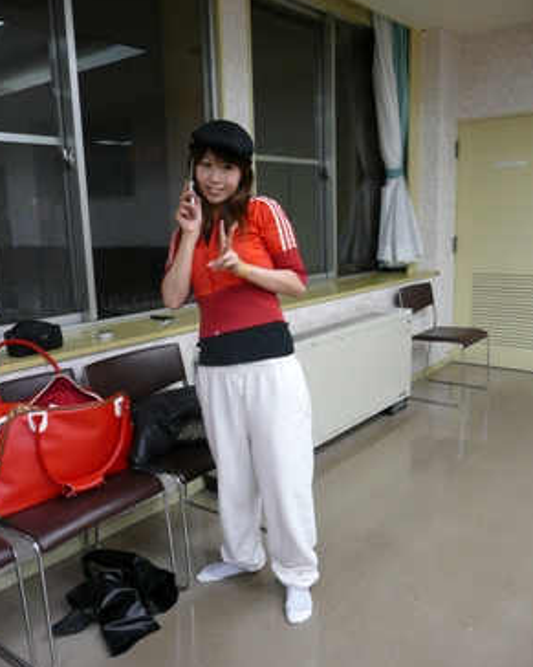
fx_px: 592
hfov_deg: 48.5
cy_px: 336
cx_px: 264
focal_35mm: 30
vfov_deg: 58.8
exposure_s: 1/25
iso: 200
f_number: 3.3
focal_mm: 4.6
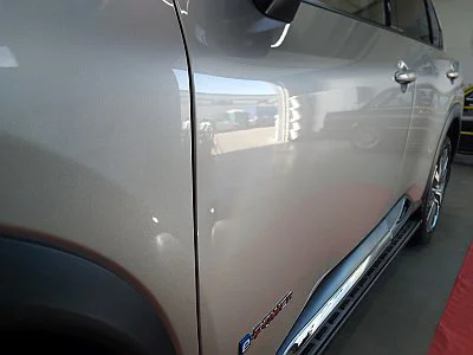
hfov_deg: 71.6
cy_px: 178
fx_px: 328
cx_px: 236
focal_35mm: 24
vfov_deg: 56.8
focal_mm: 5.23
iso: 50
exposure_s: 1/100
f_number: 1.8
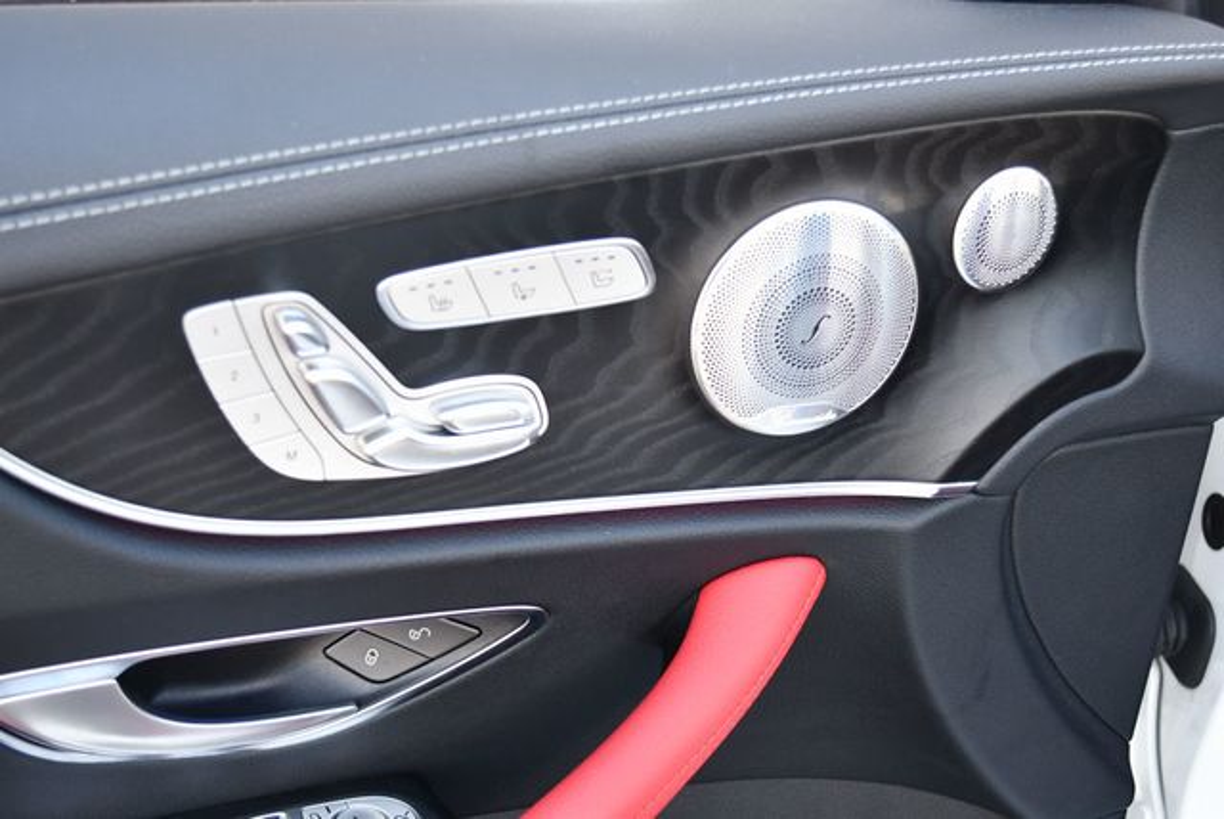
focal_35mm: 52
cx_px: 612
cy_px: 410
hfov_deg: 38.2
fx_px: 1770
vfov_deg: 26.0
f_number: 4.2
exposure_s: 1/250
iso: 720
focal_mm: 26
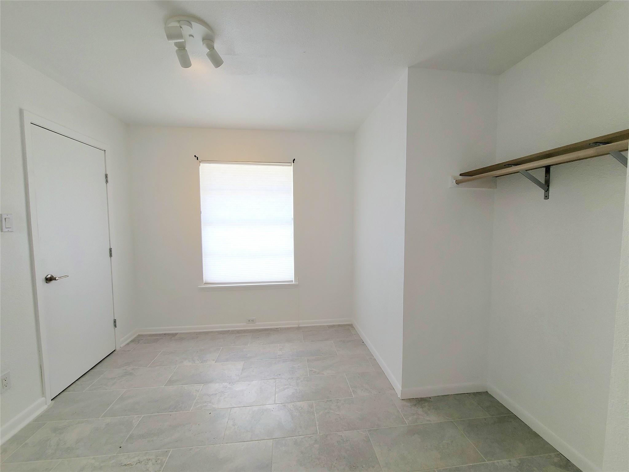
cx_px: 314
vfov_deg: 89.9
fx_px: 236
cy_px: 236
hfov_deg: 106.2
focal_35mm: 13
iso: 50
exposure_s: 1/127
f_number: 2.2
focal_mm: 2.2
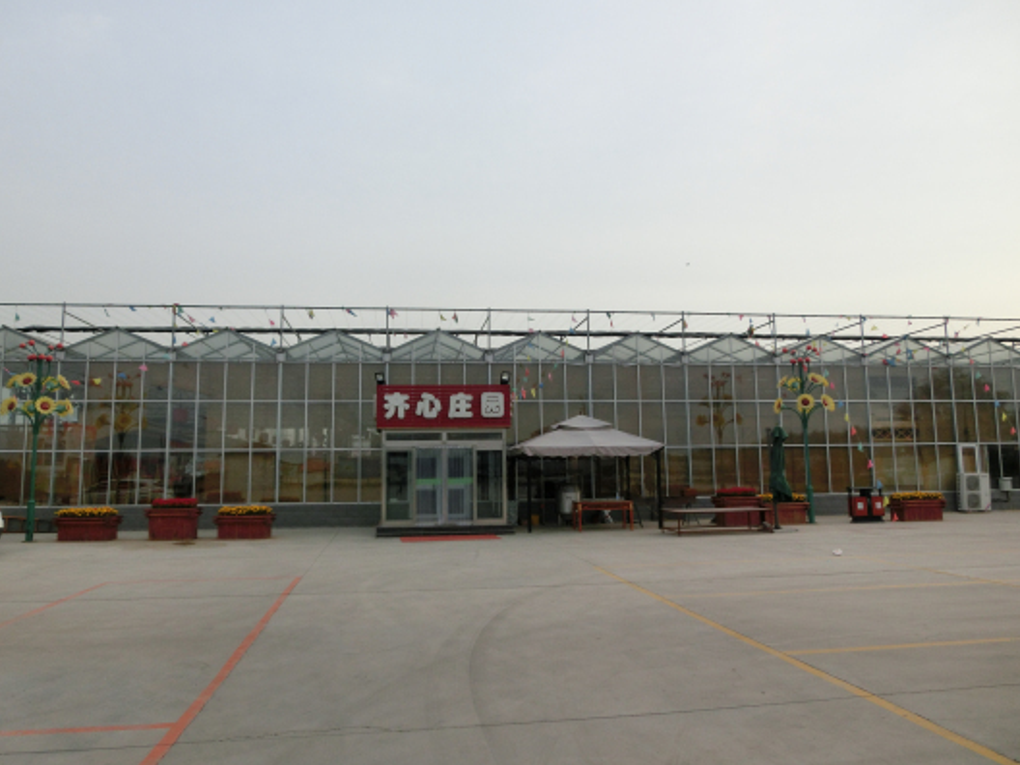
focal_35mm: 25
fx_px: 737
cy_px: 377
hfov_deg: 69.4
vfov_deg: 54.9
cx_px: 493
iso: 80
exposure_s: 1/800
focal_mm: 4.24
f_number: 3
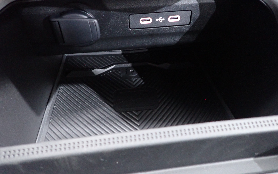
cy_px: 72
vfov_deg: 45.8
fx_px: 205
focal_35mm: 27
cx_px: 140
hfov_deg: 68.4
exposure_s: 1/8
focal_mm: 4.5
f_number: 2
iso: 800
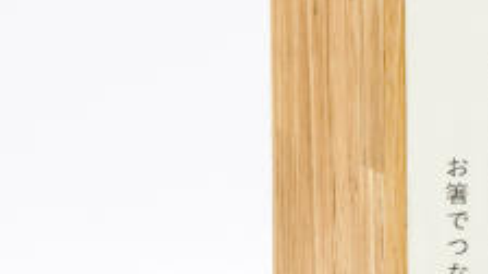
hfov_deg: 7.5
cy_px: -33
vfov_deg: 4.2
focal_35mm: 287
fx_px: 3714
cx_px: 503
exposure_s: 1/5
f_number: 18
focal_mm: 82
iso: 400
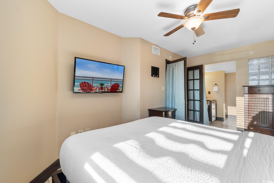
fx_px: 114
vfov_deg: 77.3
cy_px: 92
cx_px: 137
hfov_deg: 100.4
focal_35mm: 15
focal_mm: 10
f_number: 4.5
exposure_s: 1/13
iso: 100
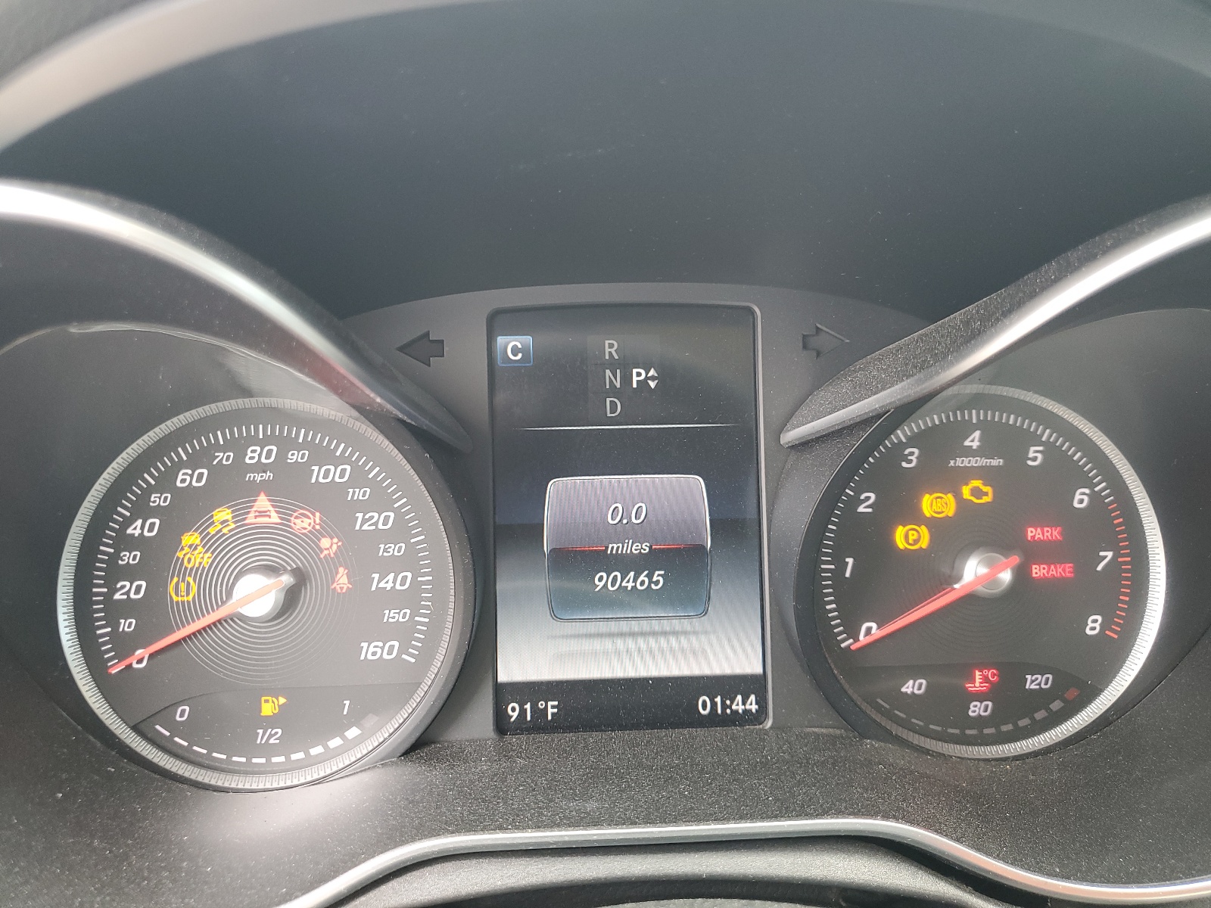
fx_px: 910
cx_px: 606
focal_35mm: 26
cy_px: 454
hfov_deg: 67.3
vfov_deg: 53.1
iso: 77
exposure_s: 1/60.2
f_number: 1.5
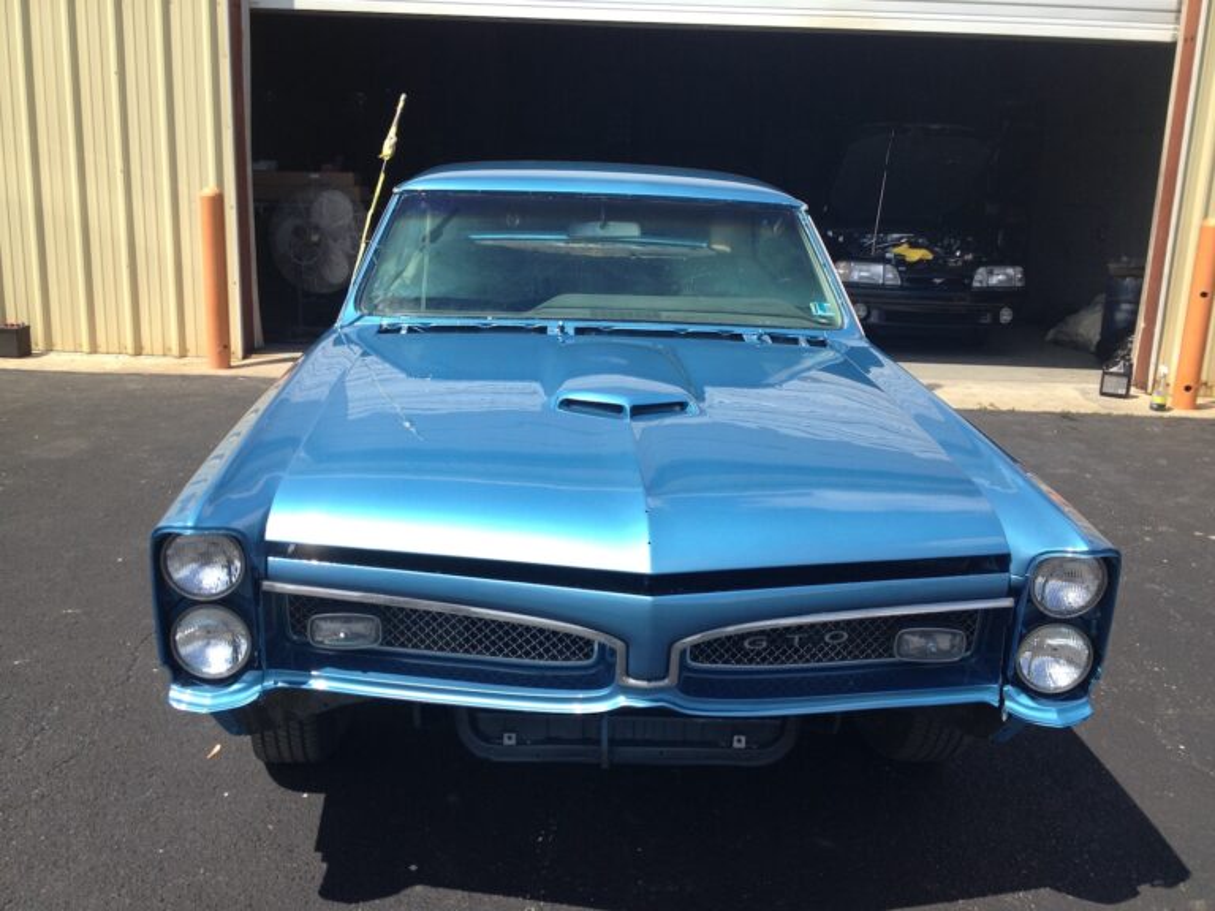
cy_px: 456
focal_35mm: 35
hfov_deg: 52.6
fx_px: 1228
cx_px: 608
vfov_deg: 40.7
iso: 50
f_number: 2.4
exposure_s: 1/1200
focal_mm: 4.28
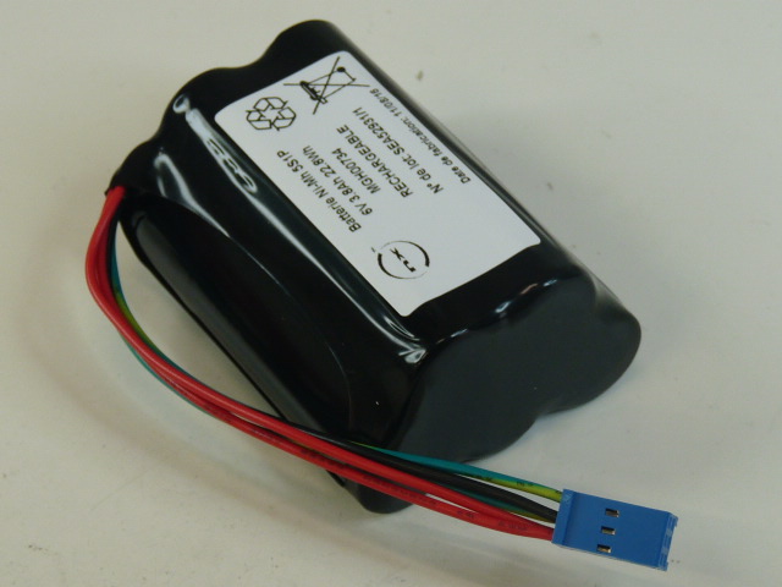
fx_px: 2914
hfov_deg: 15.3
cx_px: 391
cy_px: 294
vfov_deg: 11.5
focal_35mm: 129
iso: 100
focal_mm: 13.3
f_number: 3.4
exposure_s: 1/40
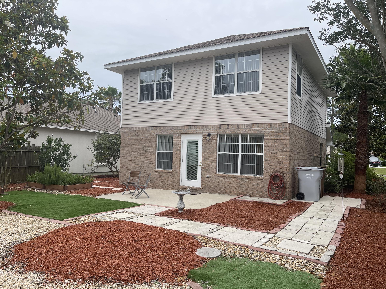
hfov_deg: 67.3
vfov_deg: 53.1
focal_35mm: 26
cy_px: 144
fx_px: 290
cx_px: 193
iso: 32
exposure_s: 1/2288
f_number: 1.6
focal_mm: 5.1
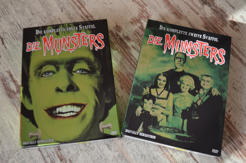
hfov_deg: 53.2
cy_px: 82
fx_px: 246
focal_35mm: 36
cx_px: 123
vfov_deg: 36.7
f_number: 4
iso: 1600
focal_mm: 24
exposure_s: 1/500
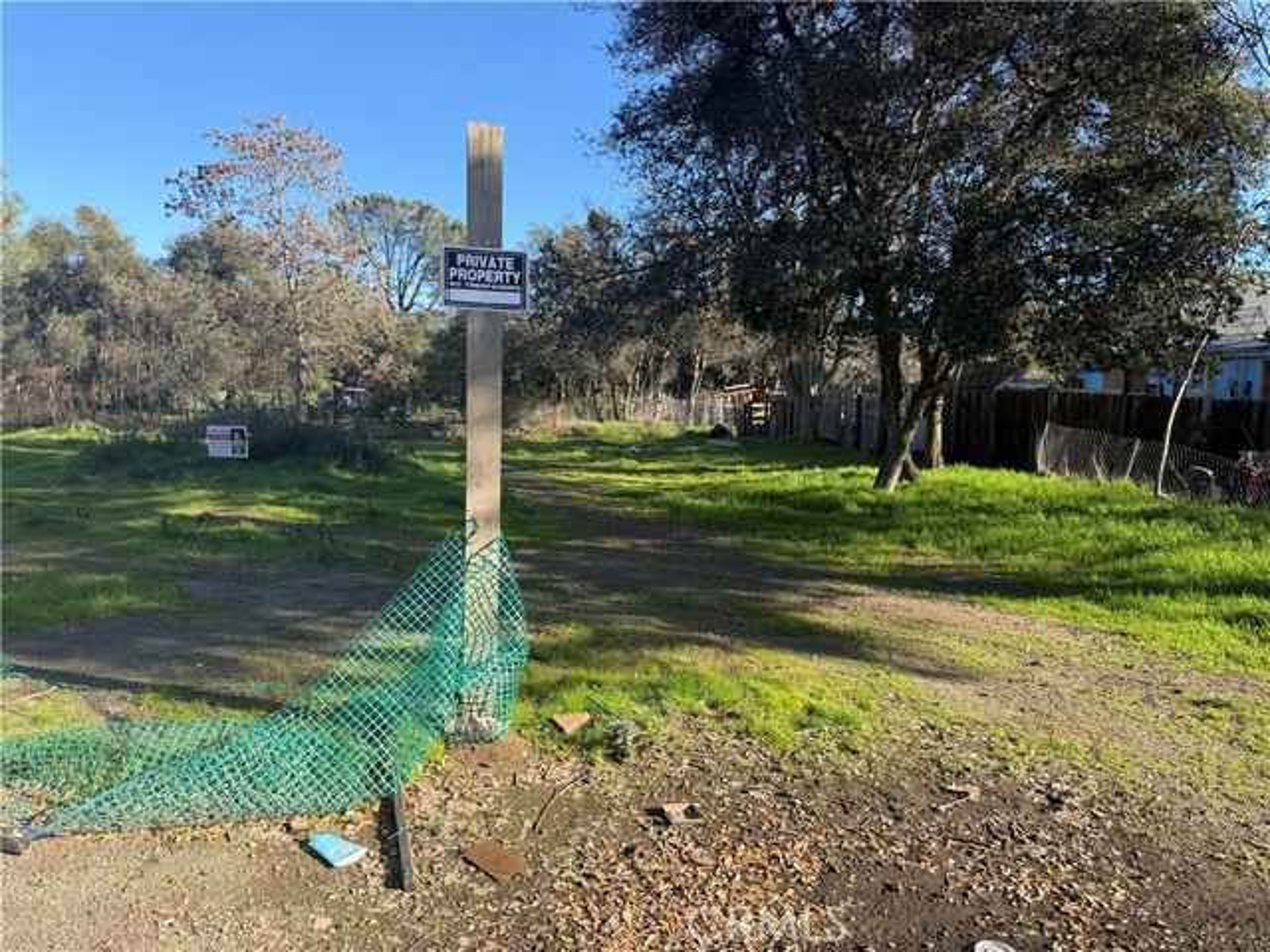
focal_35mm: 24
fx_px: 881
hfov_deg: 71.6
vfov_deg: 56.8
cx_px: 635
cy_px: 476
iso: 80
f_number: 1.78
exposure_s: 1/1553
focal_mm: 6.76
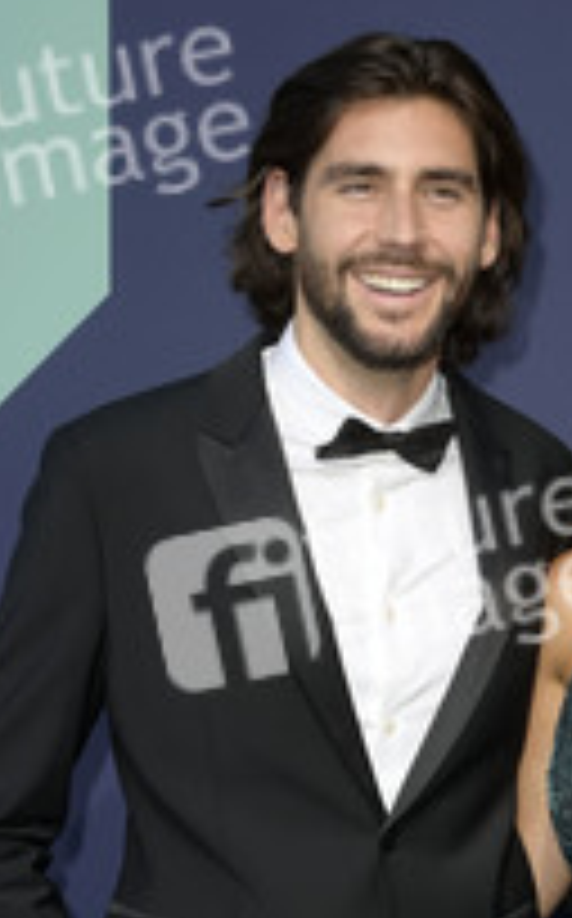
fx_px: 2801
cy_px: 810
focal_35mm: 112
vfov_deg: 18.3
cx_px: 509
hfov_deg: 11.6
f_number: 9
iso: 400
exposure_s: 1/250
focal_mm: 56
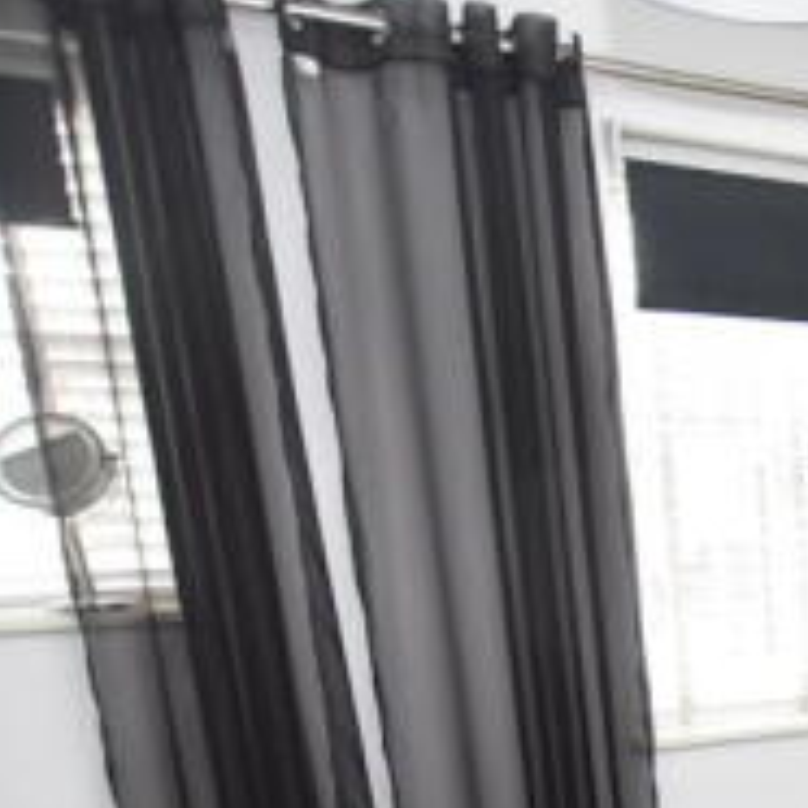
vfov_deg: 33.7
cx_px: 1140
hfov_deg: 28.2
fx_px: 1188
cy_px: 841
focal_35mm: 45
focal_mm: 10
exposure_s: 1/60
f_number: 4
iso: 800
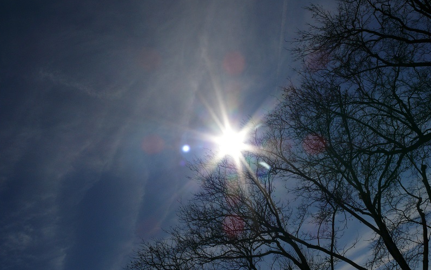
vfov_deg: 33.6
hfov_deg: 51.5
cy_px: 143
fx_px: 446
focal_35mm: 38
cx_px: 213
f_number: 10
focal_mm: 7.4
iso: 100
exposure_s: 1/2000
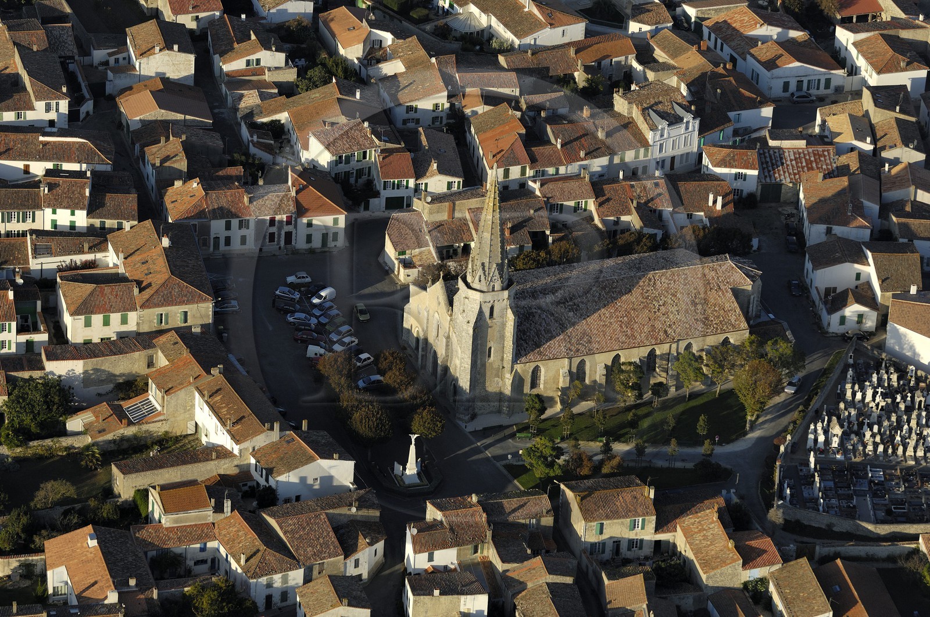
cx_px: 465
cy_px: 308
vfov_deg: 8.7
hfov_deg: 13.1
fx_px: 4063
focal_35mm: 158
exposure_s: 1/750
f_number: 4
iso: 100
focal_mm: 105
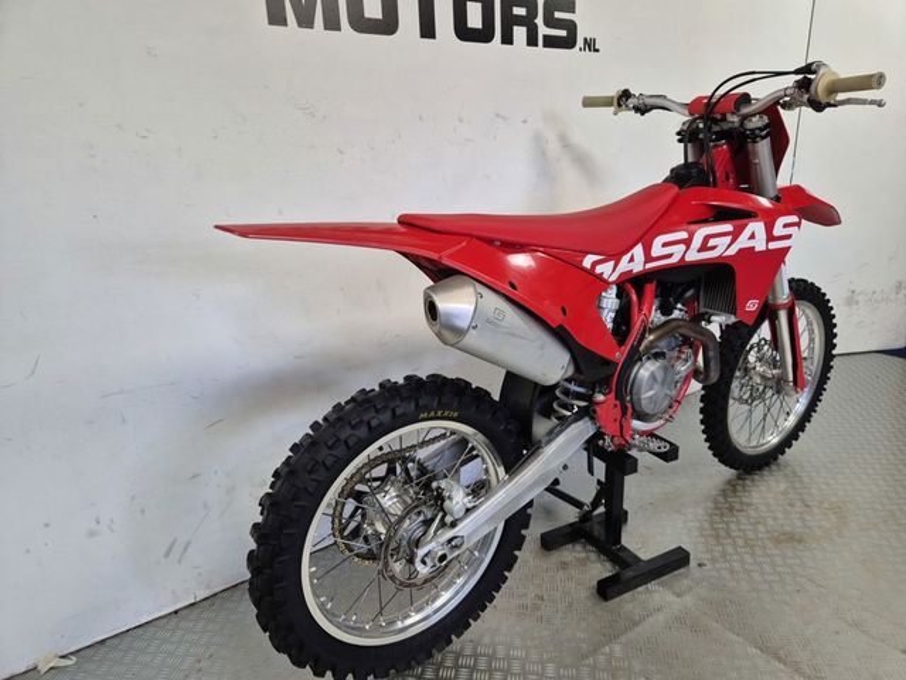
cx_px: 453
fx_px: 602
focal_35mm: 23
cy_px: 340
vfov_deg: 58.9
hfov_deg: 73.9
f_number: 1.8
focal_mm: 5.4
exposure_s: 1/100
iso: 200
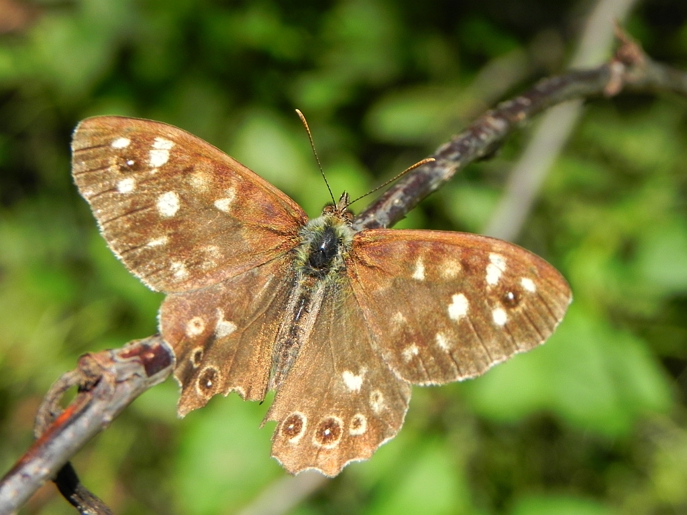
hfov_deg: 18.7
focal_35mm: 105
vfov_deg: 14.1
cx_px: 344
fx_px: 2084
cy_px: 258
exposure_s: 1/250
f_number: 5.6
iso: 160
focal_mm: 18.8
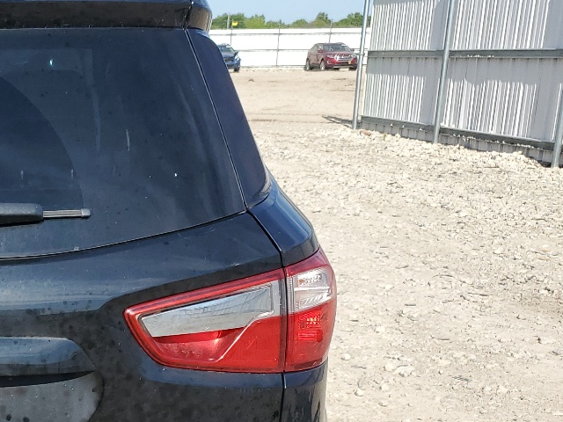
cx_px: -90
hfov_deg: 26.8
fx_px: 1057
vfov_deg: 22.0
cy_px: 382
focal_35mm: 65
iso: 50
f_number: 1.5
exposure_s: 1/2500
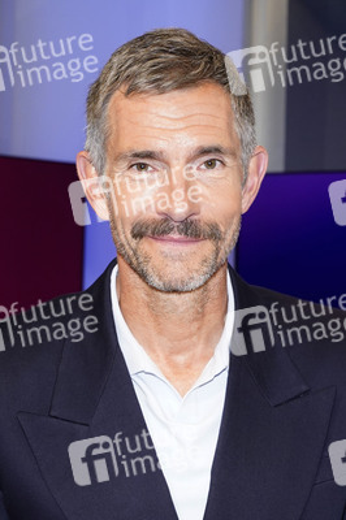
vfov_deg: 38.9
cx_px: 173
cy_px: 260
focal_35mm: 51
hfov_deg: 26.4
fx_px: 736
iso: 2000
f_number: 5.6
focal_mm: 51
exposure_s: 1/160
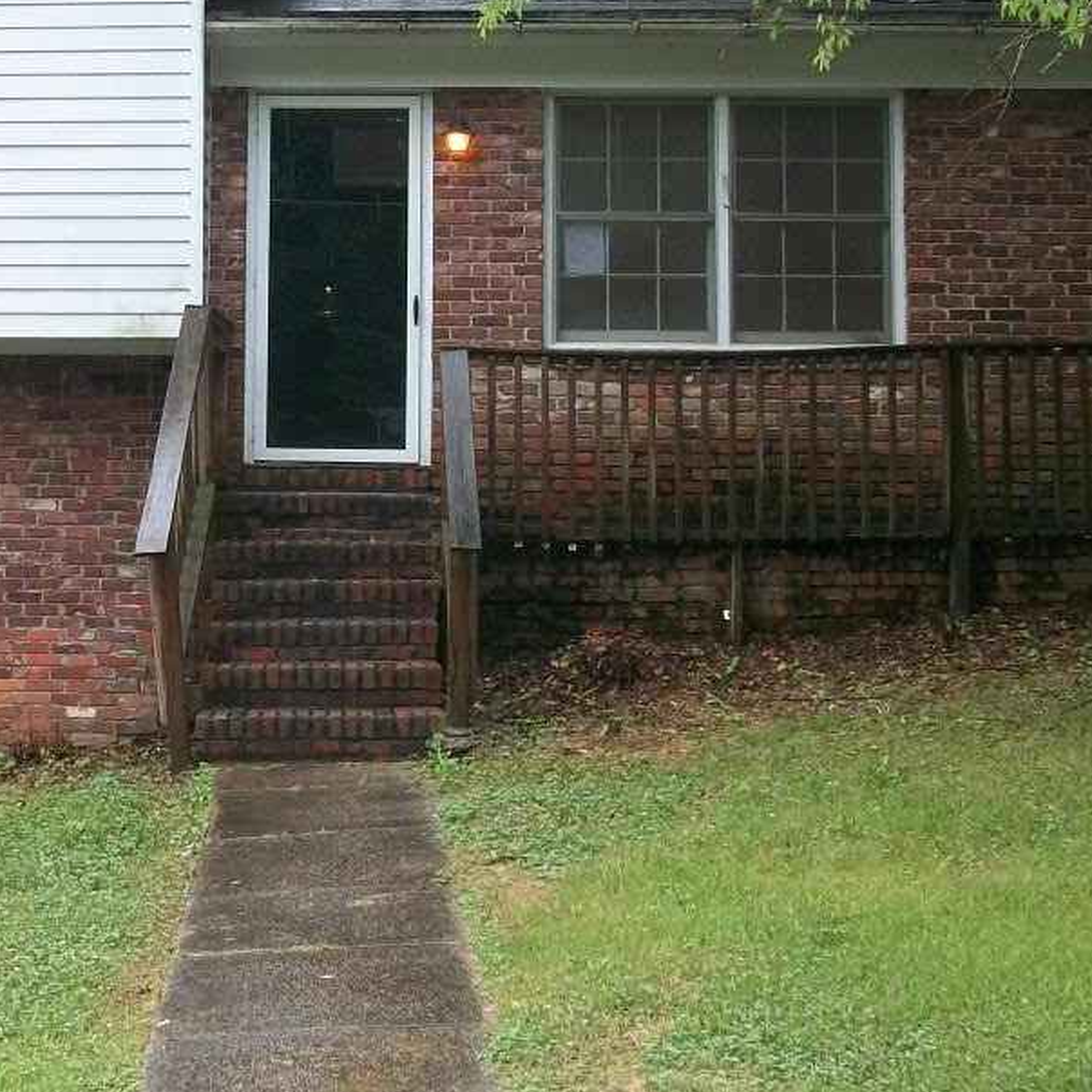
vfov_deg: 28.3
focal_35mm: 60
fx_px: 2141
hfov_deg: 28.0
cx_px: 223
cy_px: 310
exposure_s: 1/100
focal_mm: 5.7
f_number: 2.9
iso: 80
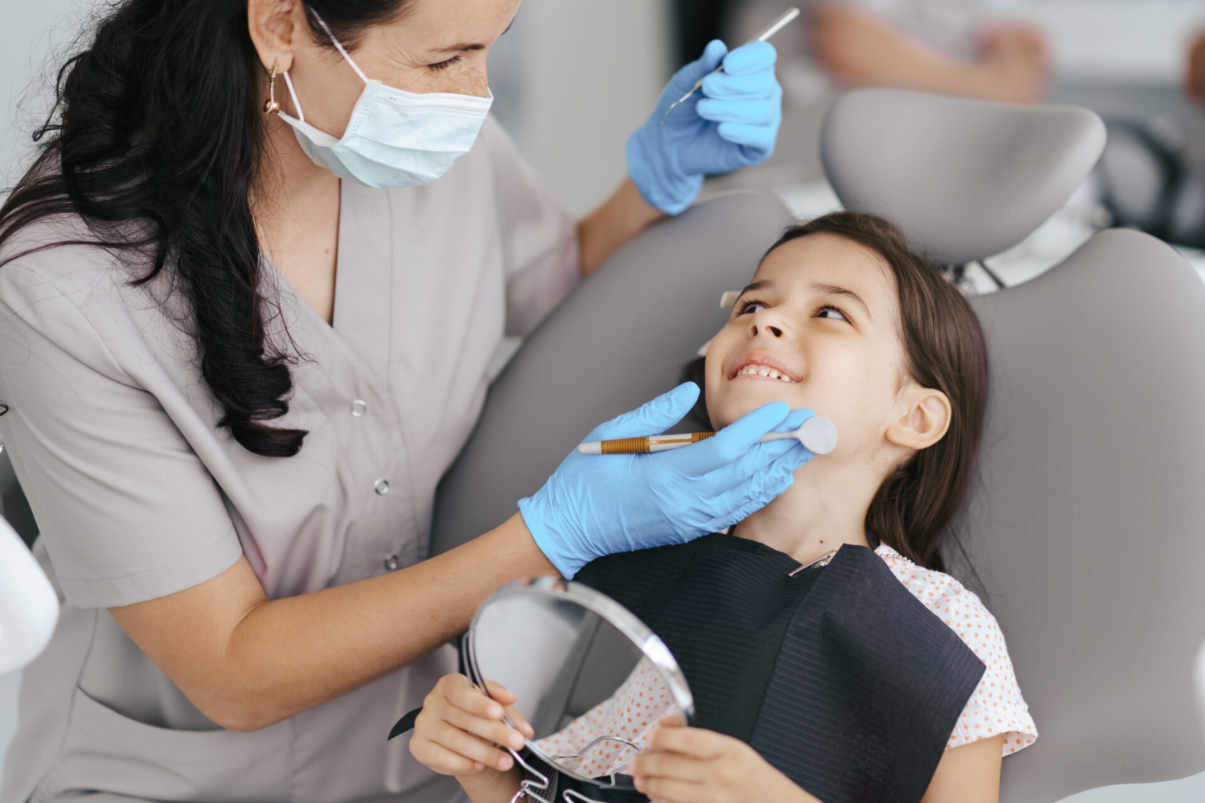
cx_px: 602
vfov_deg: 16.1
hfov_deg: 23.9
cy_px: 402
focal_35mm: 85
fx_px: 2845
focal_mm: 85
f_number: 2
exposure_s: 1/250
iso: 100
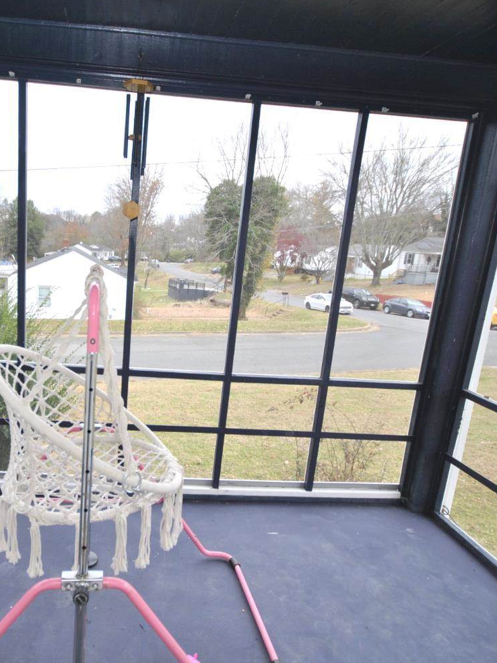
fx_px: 421
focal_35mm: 22
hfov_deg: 58.5
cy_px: 333
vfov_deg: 76.4
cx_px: 137
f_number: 4
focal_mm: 10
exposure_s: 1/60
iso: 200
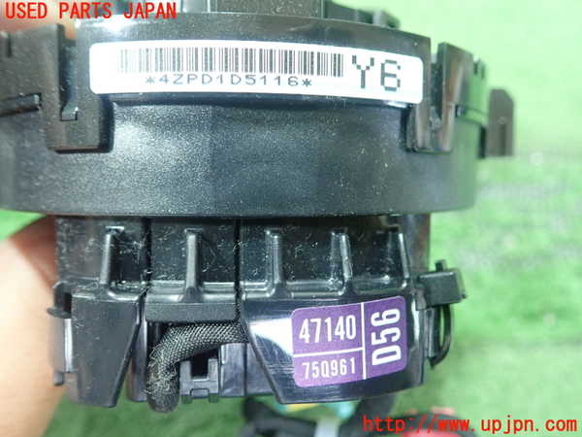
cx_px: 291
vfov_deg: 46.8
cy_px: 218
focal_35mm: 30
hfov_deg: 60.0
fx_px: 504
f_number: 2.3
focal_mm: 5.5
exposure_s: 1/80
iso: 800
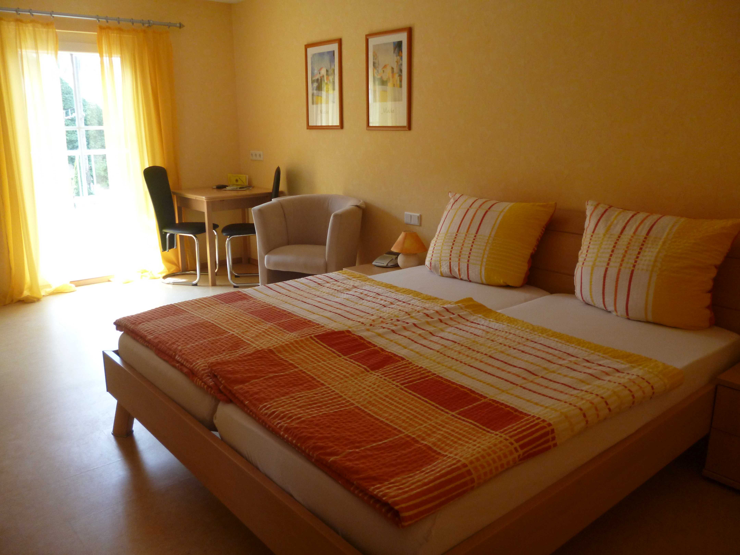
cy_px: 278
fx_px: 599
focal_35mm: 28
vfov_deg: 49.7
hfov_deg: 63.4
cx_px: 370
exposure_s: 1/60
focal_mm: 5
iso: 200
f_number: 3.1
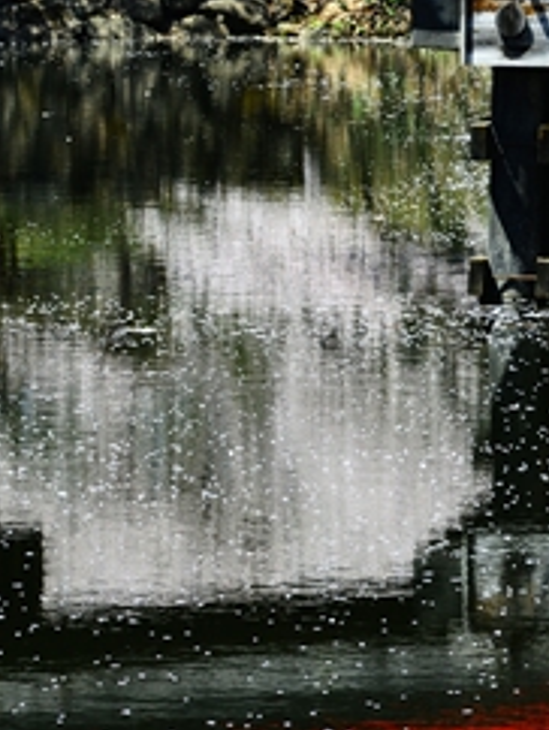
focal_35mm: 381
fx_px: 8043
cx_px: 434
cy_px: -293
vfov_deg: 5.2
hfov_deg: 3.9
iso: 400
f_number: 10
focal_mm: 120
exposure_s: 1/400
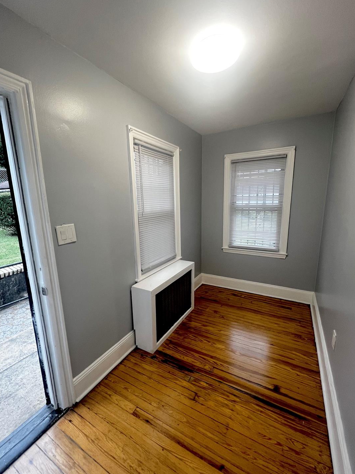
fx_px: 191
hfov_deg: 85.7
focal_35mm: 14
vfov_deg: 102.0
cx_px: 178
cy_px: 242
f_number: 1.8
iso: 160
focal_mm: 1.57
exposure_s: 1/60
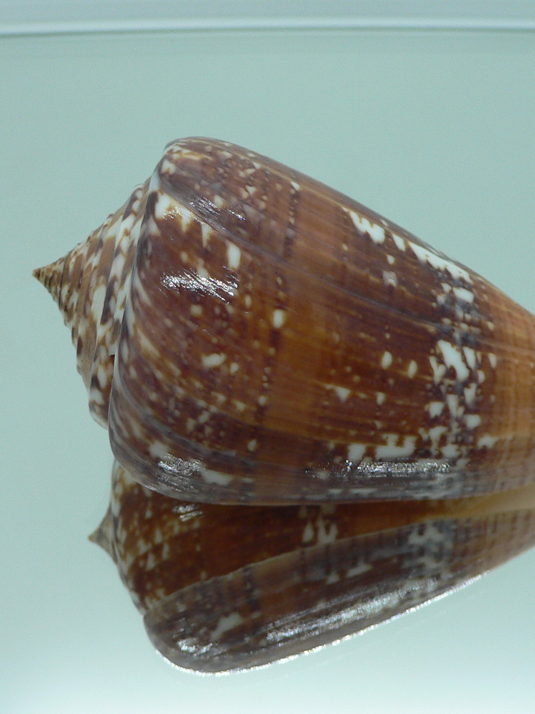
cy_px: 358
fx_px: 968
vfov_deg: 40.4
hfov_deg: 30.8
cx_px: 319
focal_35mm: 47
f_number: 2.8
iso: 100
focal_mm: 4.6
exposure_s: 1/60
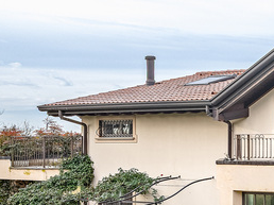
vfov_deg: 20.0
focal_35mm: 73
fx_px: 577
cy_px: 144
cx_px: 524
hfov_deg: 18.8
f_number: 7.1
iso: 200
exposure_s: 1/800
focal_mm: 17
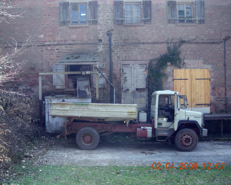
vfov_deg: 40.1
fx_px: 253
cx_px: 110
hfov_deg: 49.1
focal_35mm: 37
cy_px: 92
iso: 50
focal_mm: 5.7
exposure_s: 1/92.6
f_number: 2.8
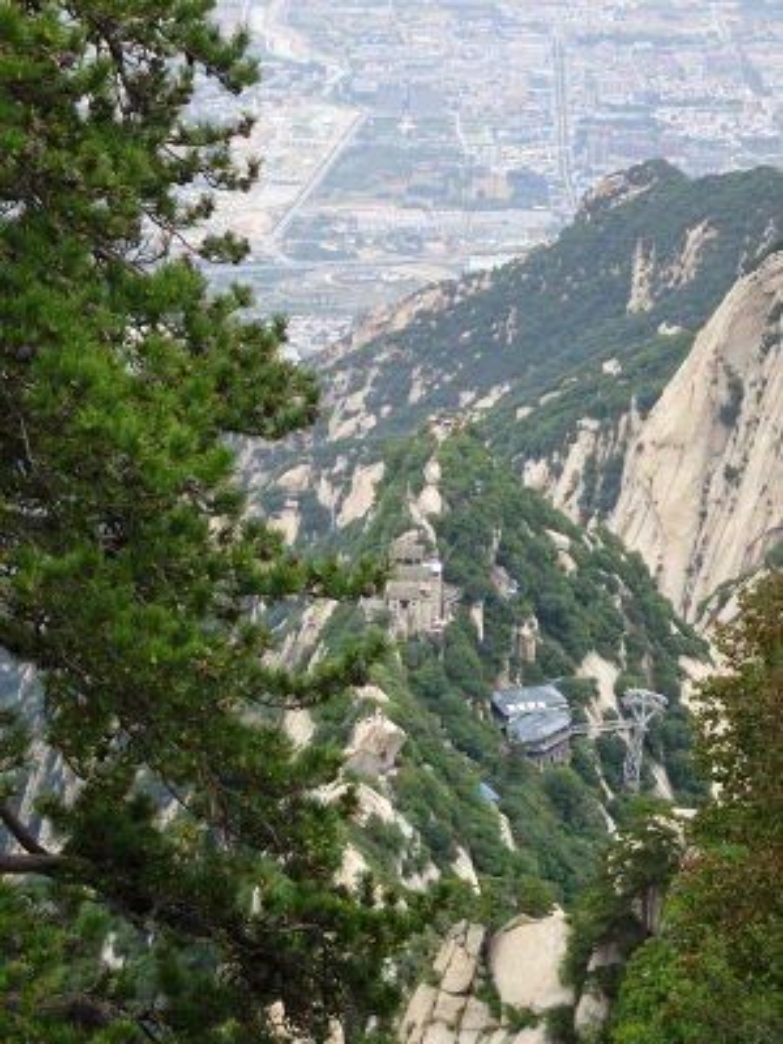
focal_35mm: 96
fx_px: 2895
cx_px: 392
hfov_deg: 15.4
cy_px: 522
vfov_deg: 20.4
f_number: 5
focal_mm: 16.46
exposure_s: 1/125
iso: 80
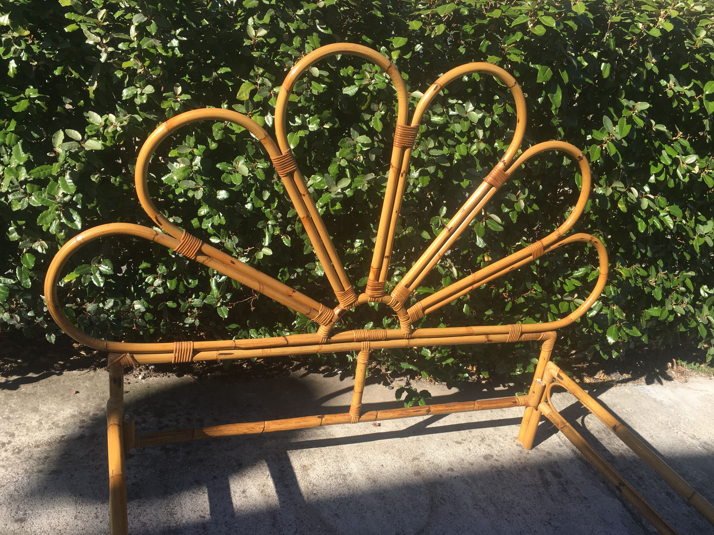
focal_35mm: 29
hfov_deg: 61.7
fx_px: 598
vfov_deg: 48.2
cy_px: 268
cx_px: 357
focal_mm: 4.15
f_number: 2.2
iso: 25
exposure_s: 1/938
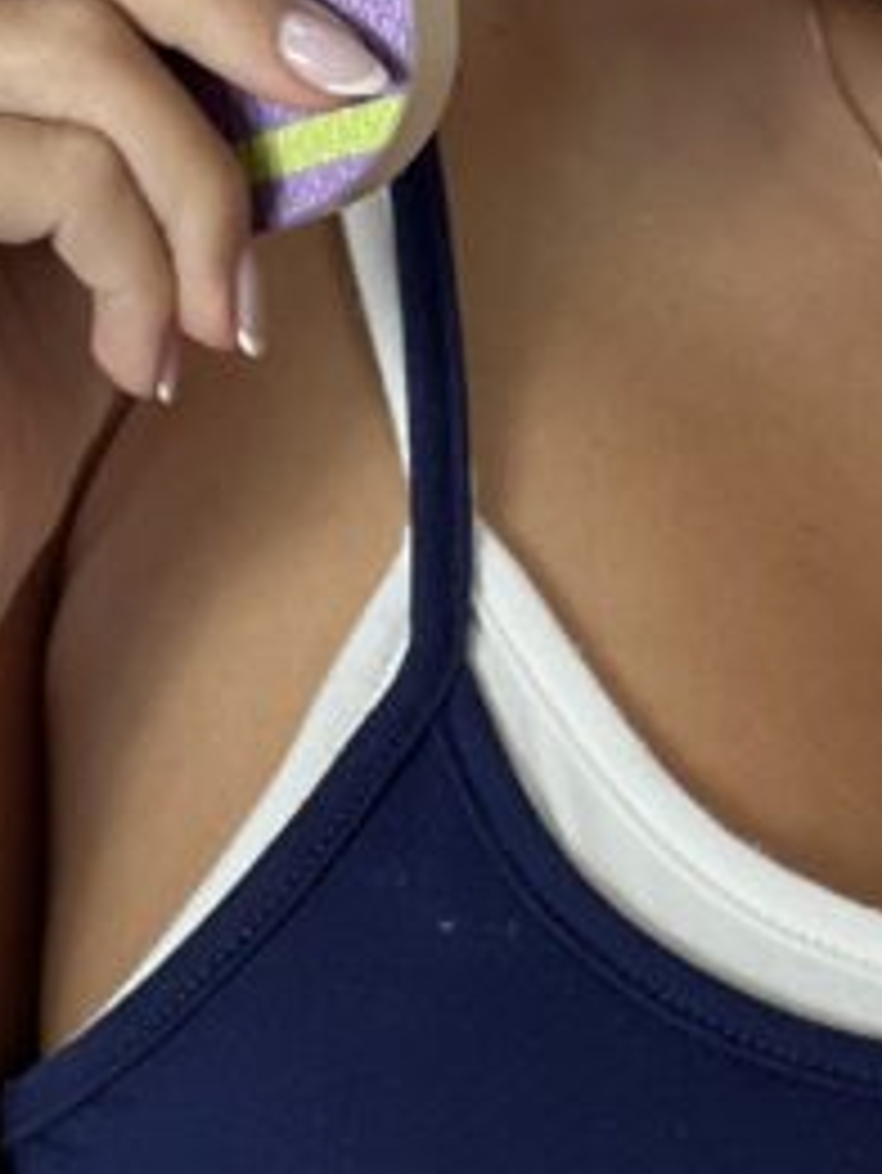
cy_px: -254
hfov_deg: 5.4
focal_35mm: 275
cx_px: 1112
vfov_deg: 7.1
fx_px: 9335
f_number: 2.8
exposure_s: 1/120
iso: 160
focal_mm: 9
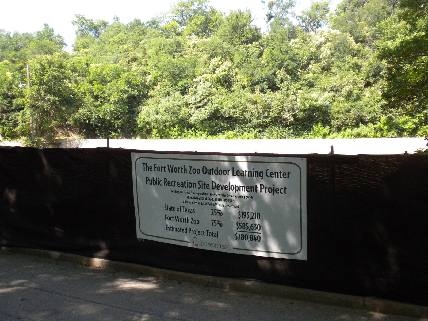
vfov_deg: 38.7
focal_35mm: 37
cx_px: 214
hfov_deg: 50.1
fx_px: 457
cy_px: 160
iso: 260
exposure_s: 1/656
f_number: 3.5
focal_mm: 6.6
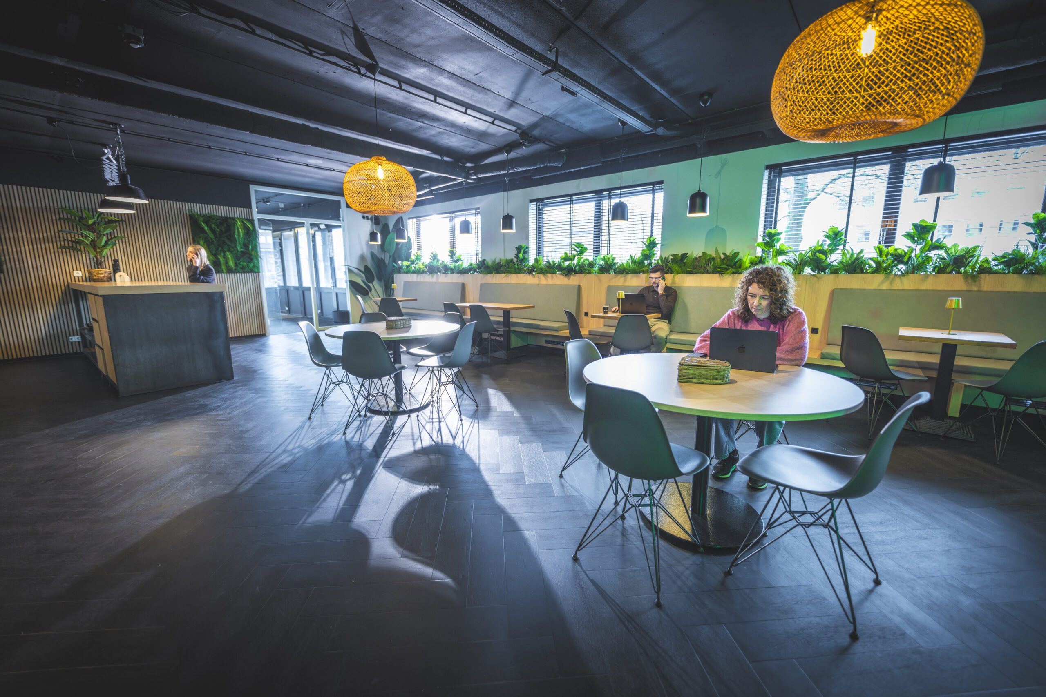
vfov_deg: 81.2
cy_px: 348
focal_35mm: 14
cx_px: 523
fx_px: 407
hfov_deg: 104.3
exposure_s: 1/100
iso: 1000
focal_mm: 14
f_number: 2
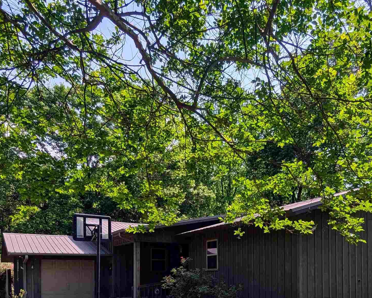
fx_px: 363
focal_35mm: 33
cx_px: 226
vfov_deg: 40.7
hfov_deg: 53.8
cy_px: 275
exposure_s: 1/1387
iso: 41
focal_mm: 2.35
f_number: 2.2
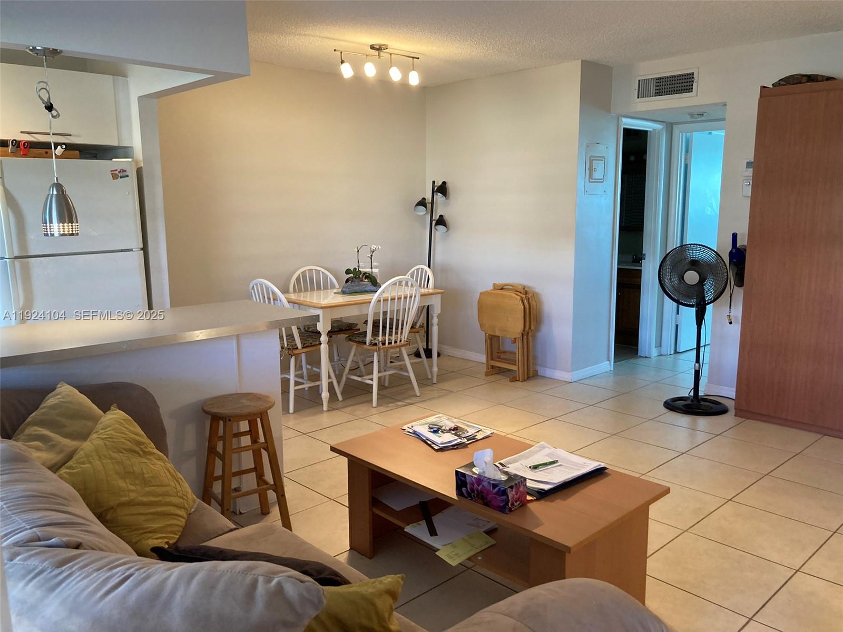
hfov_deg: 63.4
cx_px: 422
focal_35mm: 28
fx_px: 682
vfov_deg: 49.7
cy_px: 316
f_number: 1.8
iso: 160
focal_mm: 3.99
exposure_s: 1/60
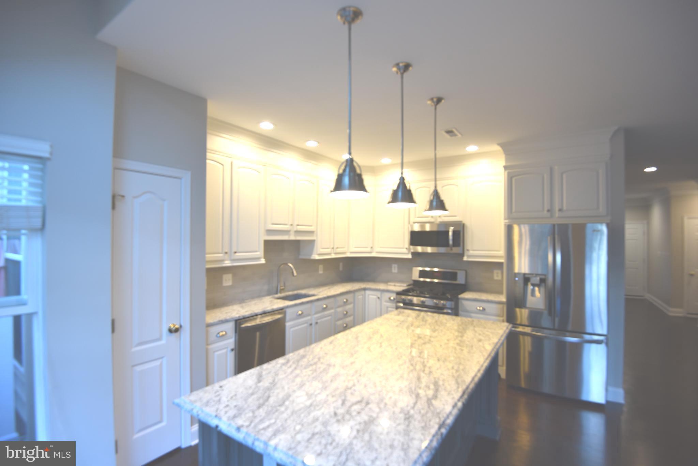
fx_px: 310
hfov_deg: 96.7
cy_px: 233
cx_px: 349
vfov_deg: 73.8
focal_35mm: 16
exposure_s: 1/60
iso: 400
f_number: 4
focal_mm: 16
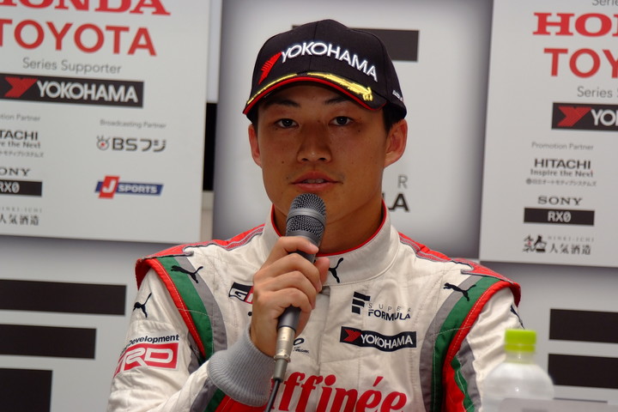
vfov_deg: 8.7
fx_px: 2712
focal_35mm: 158
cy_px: 206
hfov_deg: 13.0
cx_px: 309
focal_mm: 105
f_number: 5.6
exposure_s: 1/250
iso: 400
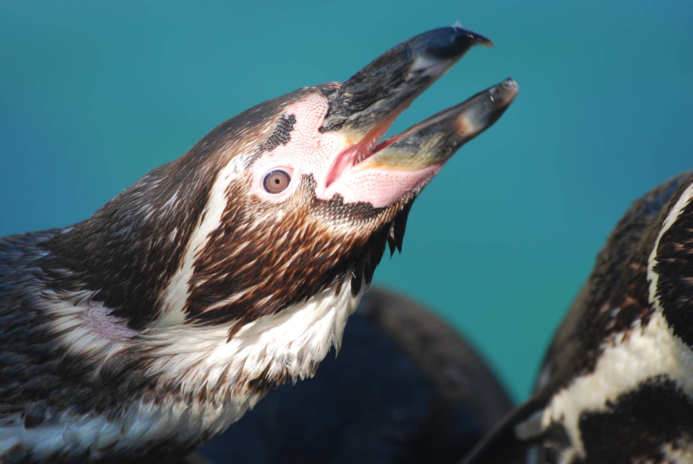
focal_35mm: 450
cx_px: 346
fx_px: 8673
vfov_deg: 3.1
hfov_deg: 4.6
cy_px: 232
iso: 180
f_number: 8
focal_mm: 300
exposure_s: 1/125
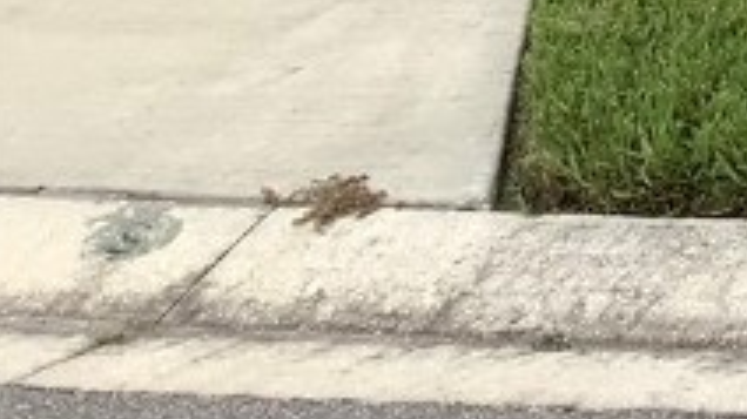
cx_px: 1786
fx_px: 3227
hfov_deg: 11.1
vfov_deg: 6.8
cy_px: -792
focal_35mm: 163
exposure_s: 1/313
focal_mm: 3.3
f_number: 2.4
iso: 25
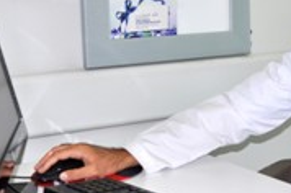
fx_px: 640
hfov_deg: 25.2
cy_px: 47
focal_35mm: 79
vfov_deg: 17.1
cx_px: 229
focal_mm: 21
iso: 200
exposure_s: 1/60
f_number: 3.8
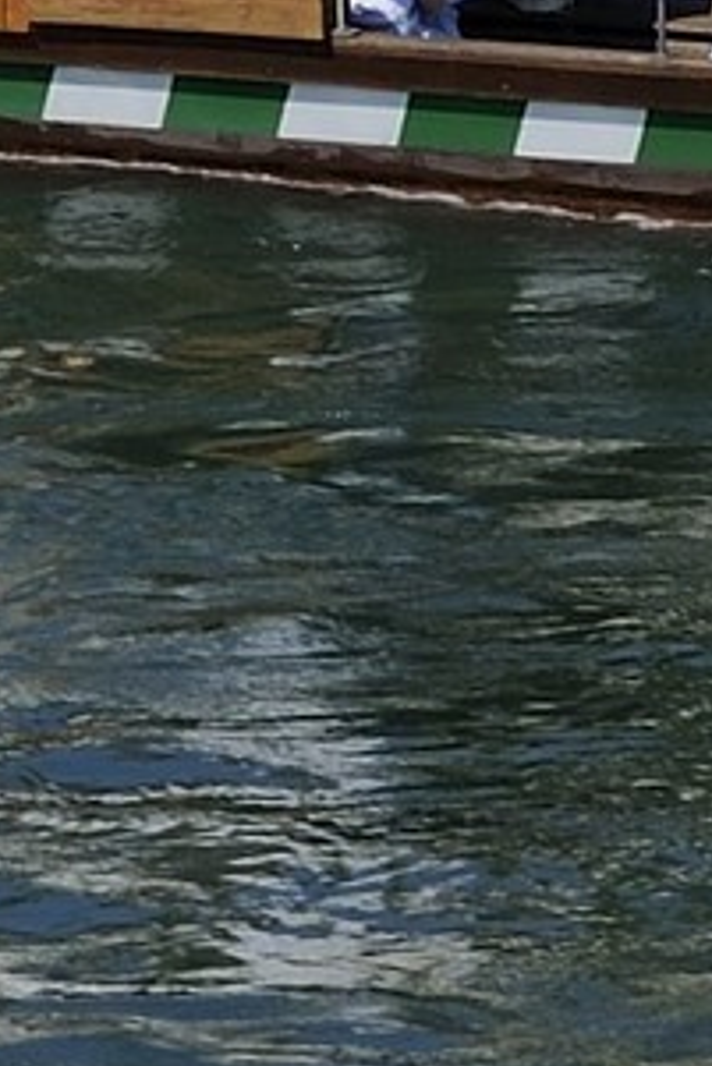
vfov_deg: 1.5
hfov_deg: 1.0
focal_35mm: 1394
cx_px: 634
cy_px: -3088
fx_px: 41305
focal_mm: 175
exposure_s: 1/320
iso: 200
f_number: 10
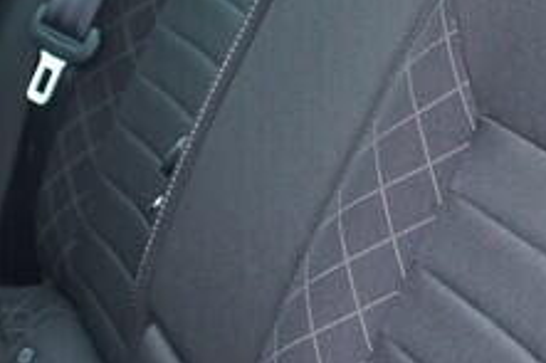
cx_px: -42
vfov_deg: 8.2
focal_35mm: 167
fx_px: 2531
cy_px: 223
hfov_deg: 12.1
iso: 800
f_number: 2.8
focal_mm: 24
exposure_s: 1/40
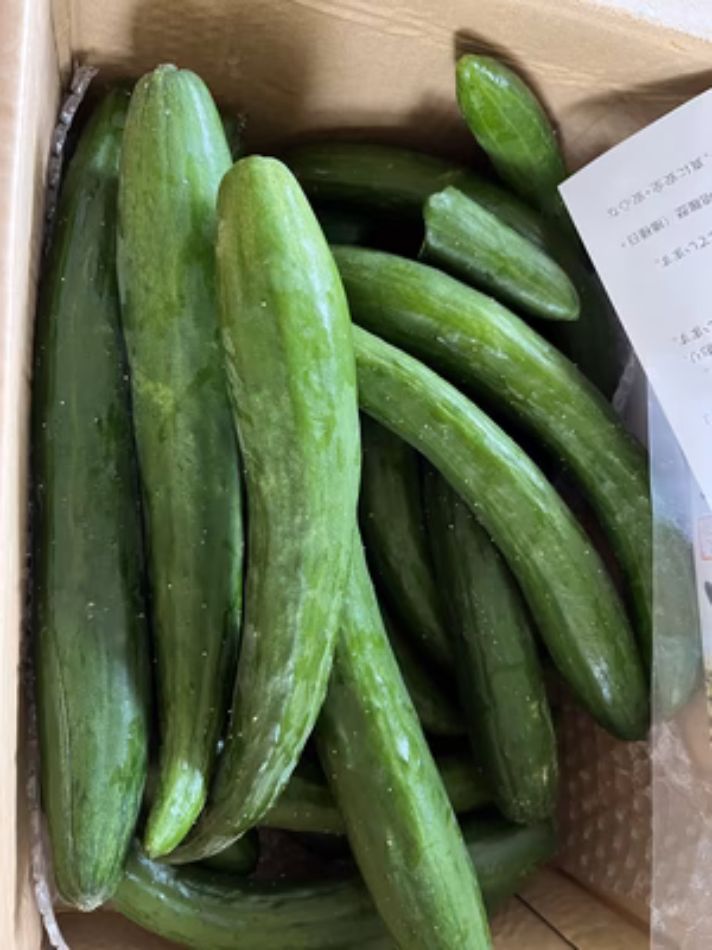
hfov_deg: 53.1
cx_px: 356
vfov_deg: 67.3
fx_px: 713
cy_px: 475
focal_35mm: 26
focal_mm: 5.1
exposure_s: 1/40
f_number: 1.6
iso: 500
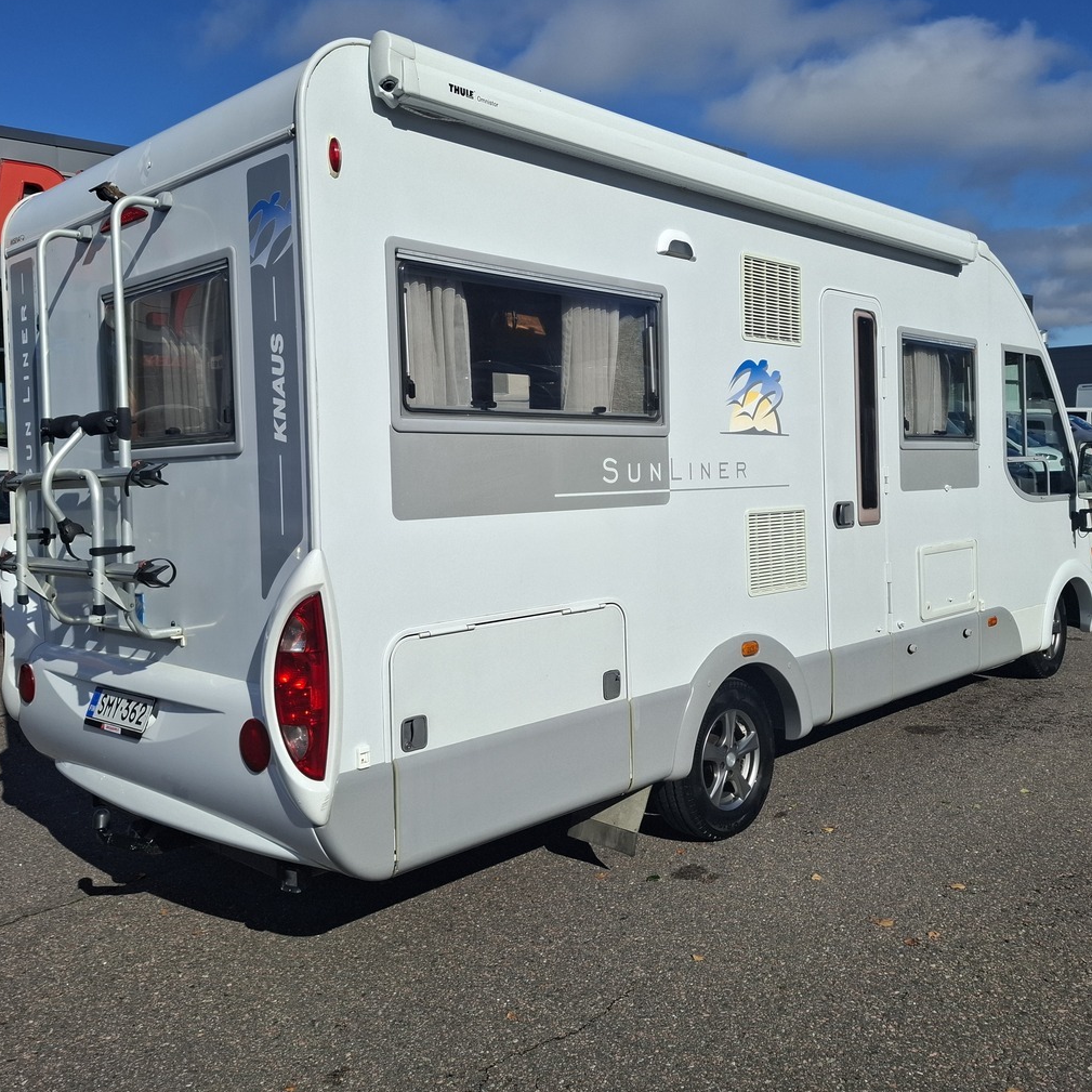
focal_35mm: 29
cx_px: 568
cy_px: 512
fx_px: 1035
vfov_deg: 55.6
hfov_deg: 55.6
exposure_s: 1/3731
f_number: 1.8
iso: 50
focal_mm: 5.54
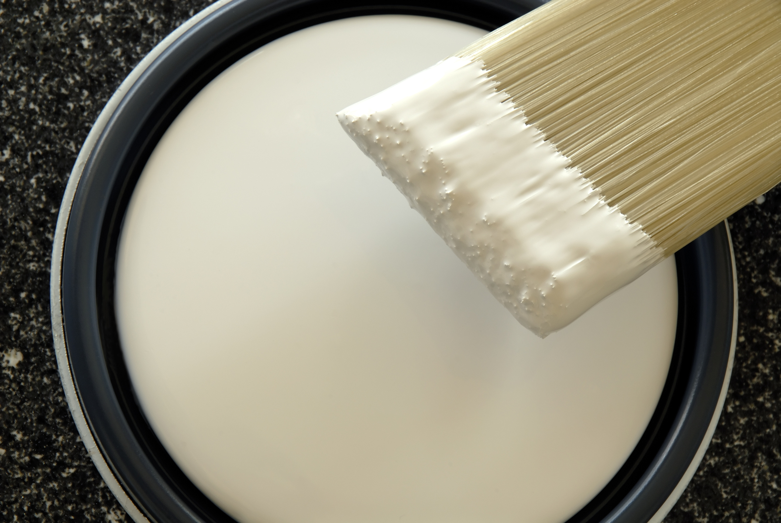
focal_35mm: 300
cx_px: 390
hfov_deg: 6.9
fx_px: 6517
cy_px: 262
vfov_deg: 4.6
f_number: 20
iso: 100
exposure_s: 1/3
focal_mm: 200
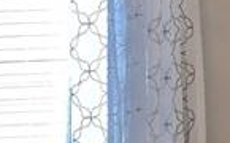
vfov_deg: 5.9
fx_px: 1314
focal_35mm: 210
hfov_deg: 9.9
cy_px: 386
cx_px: -10
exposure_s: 1/60
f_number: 1.8
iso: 25
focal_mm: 3.99
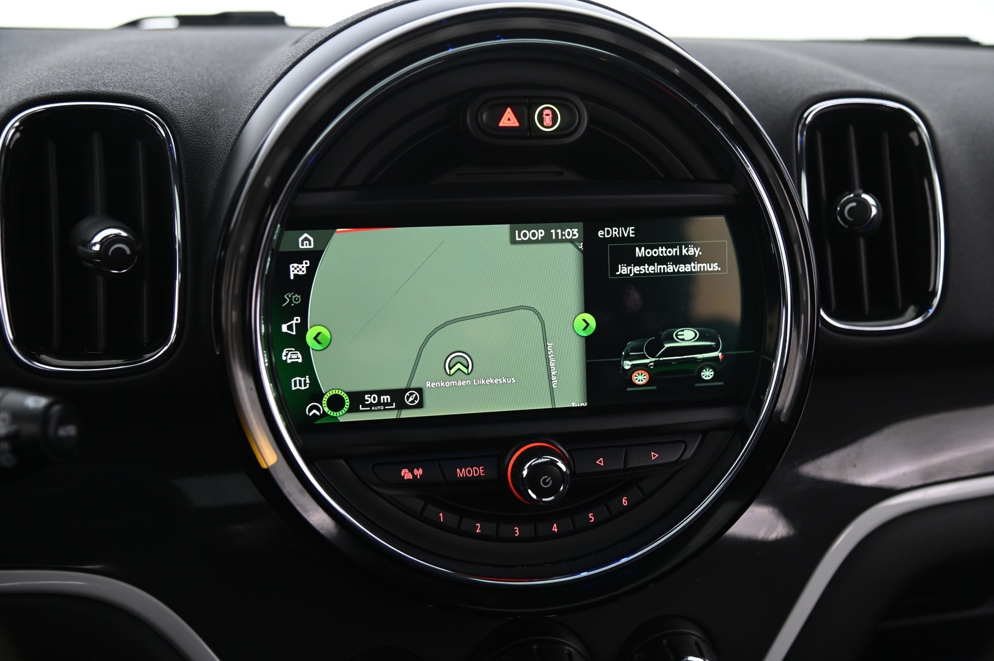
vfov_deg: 37.8
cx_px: 497
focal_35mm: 35
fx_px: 966
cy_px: 330
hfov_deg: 54.5
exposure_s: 1/25
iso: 2000
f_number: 4
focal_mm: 35
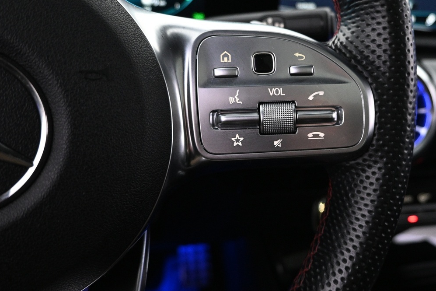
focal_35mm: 39
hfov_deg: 48.6
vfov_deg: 34.2
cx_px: 295
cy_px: 137
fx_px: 472
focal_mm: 16
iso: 1600
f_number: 3.5
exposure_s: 1/30
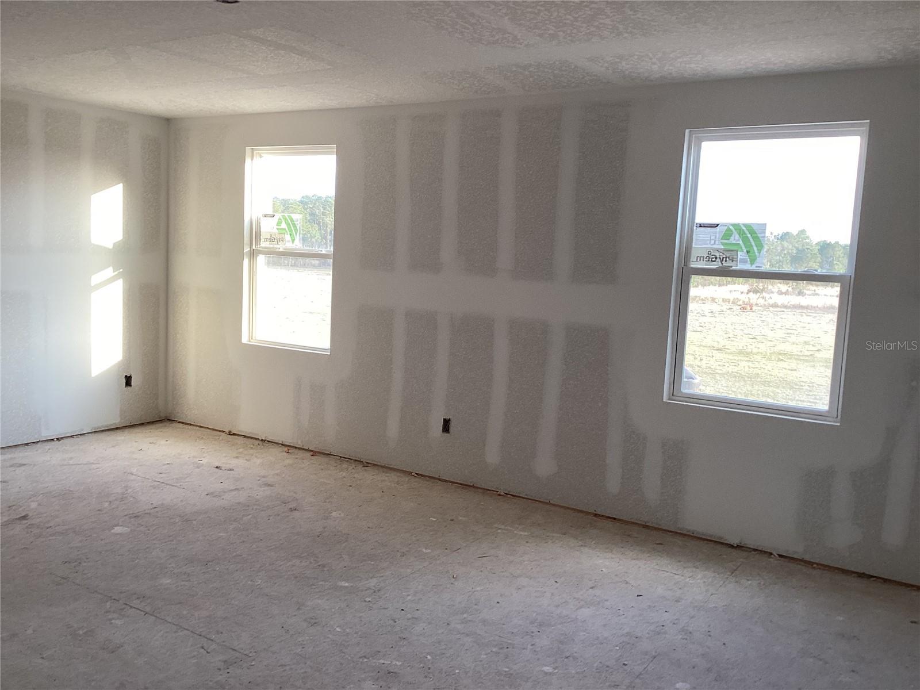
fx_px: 824
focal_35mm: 31
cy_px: 345
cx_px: 460
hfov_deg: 58.4
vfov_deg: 45.4
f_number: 2.4
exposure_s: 1/120
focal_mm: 3.3
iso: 80
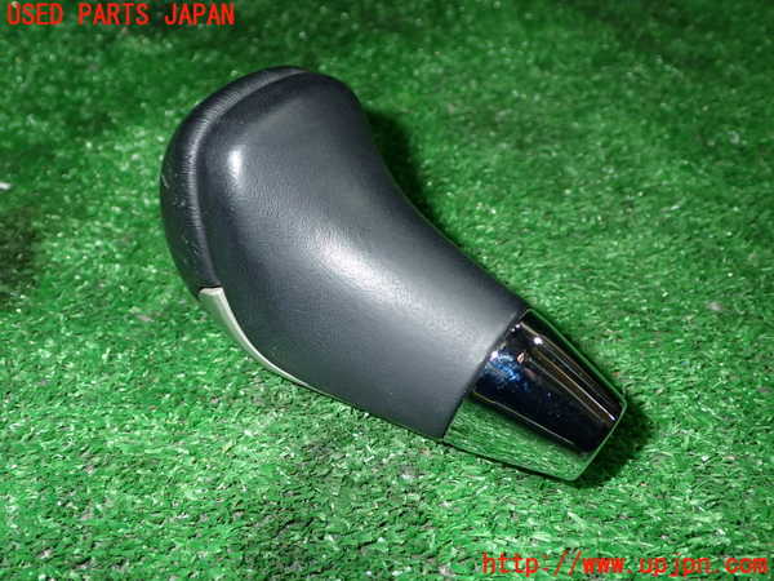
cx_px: 387
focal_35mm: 36
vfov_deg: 39.7
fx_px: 805
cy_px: 290
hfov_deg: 51.4
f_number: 7.1
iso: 320
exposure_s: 1/40
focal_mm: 6.37
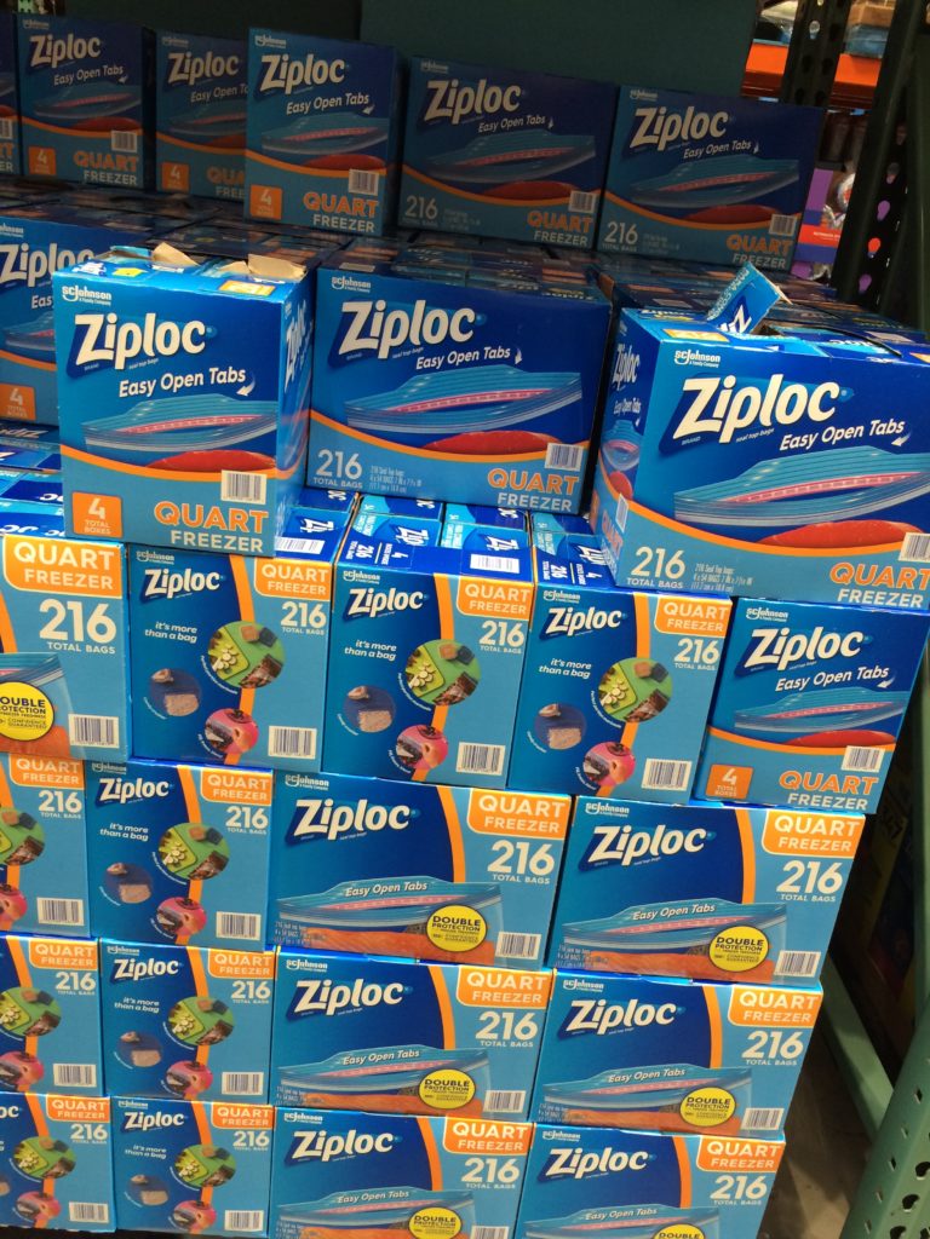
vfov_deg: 61.7
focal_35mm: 29
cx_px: 465
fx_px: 1039
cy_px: 620
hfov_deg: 48.2
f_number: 2.2
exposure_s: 1/33
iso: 125
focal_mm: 4.15
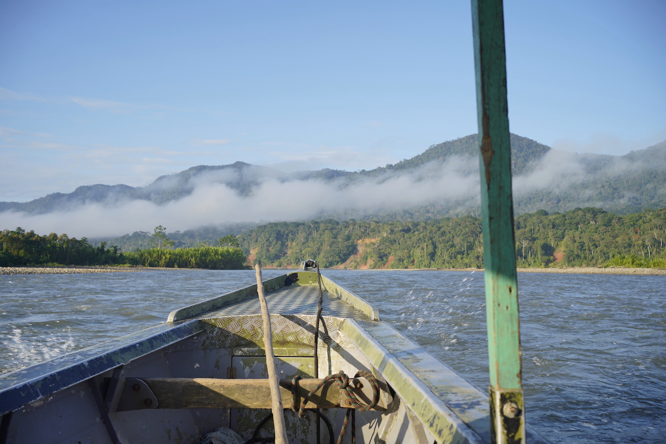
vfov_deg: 37.9
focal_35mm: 35
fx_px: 647
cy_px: 222
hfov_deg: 54.4
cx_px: 333
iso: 125
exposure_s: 1/400
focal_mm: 35
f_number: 6.3
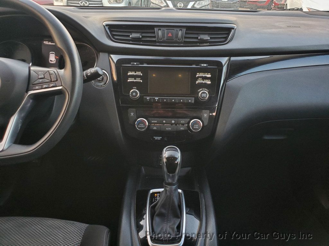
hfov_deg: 67.3
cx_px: 164
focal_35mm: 26
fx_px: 247
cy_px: 123
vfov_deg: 53.1
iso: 250
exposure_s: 1/40
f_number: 2.4
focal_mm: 4.3
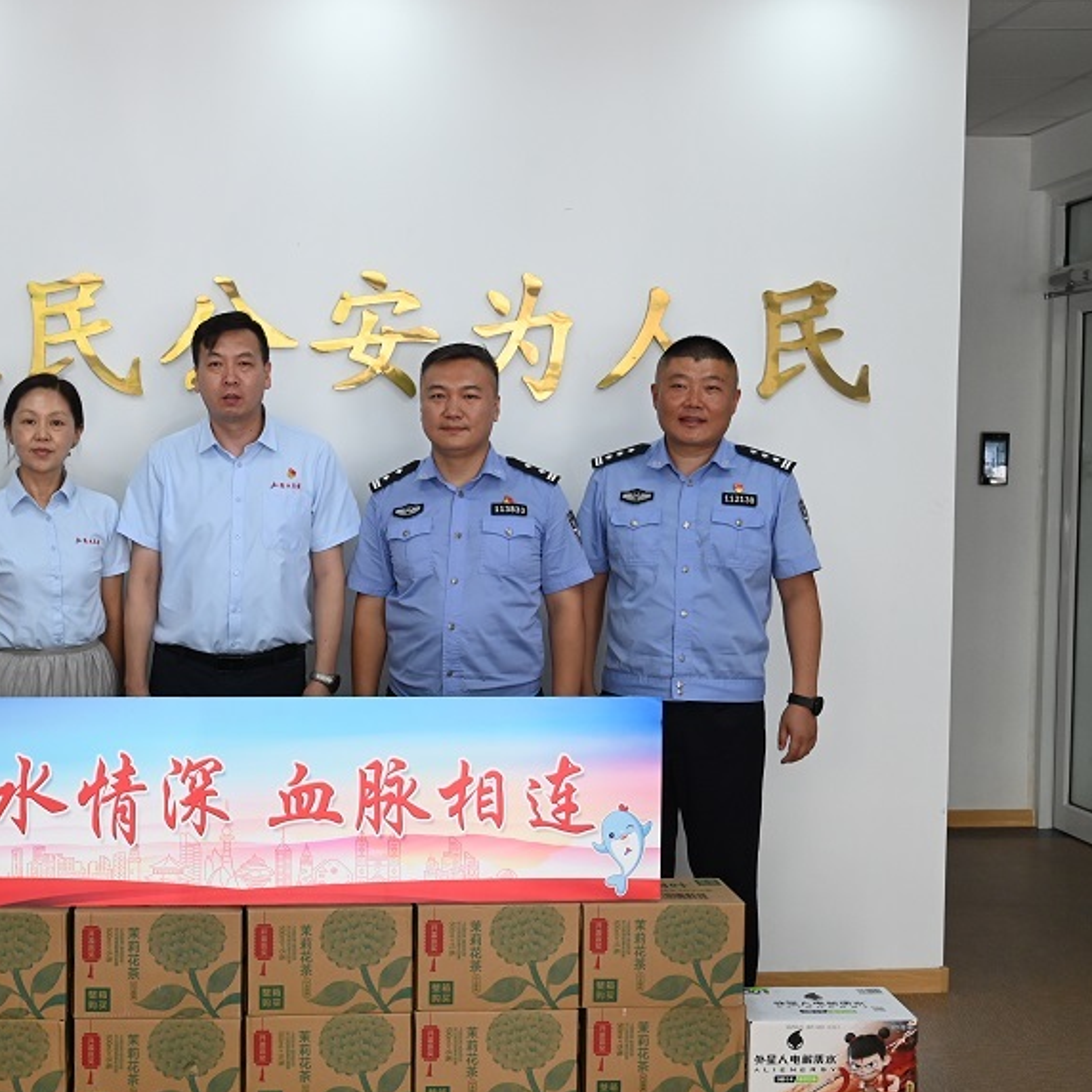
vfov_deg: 36.8
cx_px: 325
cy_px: 572
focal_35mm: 46
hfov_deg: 36.2
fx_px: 1642
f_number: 8
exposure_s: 1/200
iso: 2000
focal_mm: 31
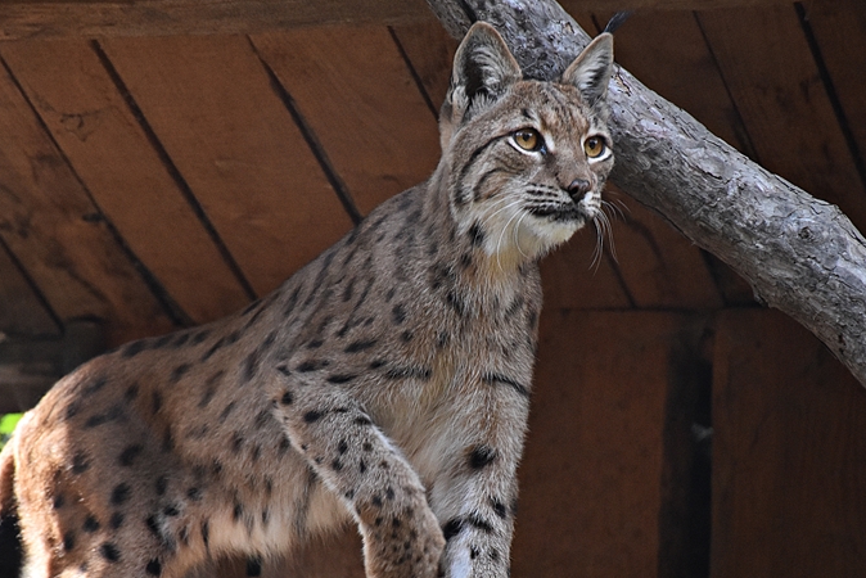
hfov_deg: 6.5
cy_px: 395
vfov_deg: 4.3
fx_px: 7677
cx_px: 433
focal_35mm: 319
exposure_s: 1/500
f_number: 5.6
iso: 2000
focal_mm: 140
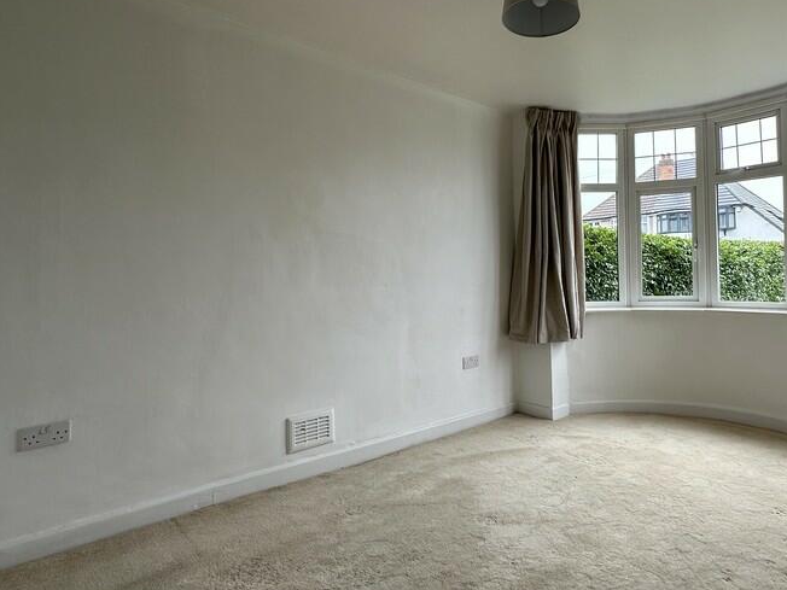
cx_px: 500
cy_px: 253
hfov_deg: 74.8
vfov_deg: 60.8
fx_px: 500
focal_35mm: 22
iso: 40
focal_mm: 2.22
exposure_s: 1/146
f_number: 2.2
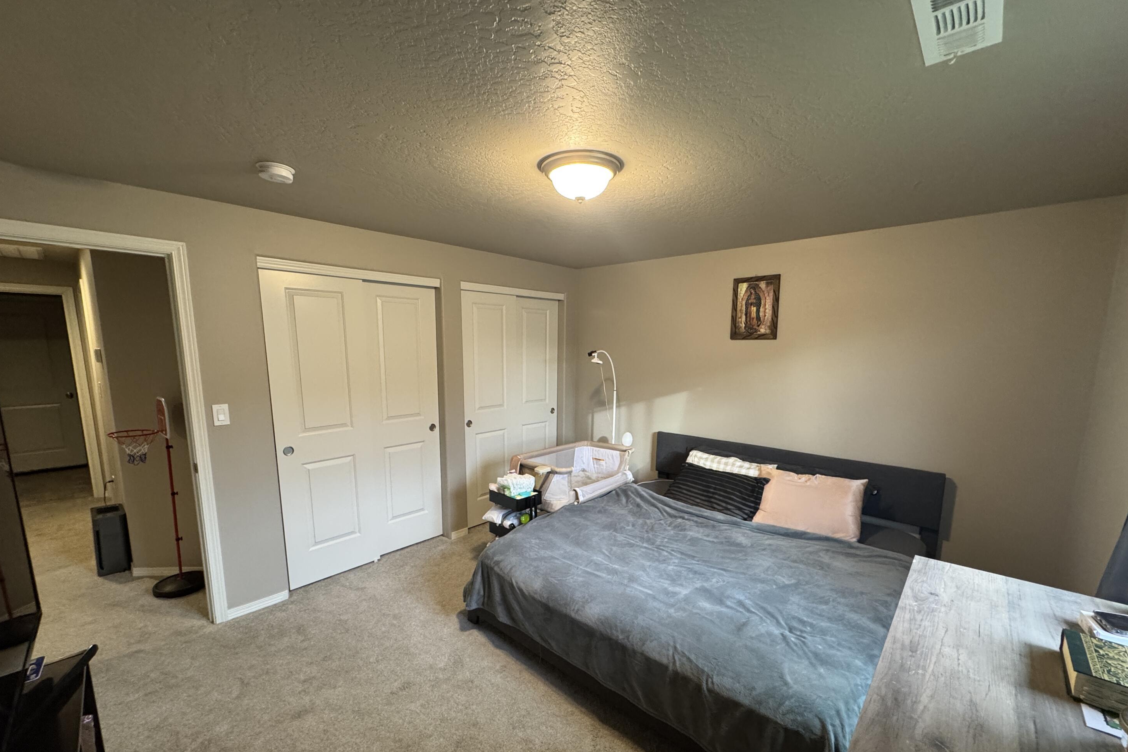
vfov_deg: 77.1
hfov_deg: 100.4
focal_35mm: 15
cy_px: 416
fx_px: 470
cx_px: 567
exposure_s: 1/60
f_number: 2.2
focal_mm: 2.22
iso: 320
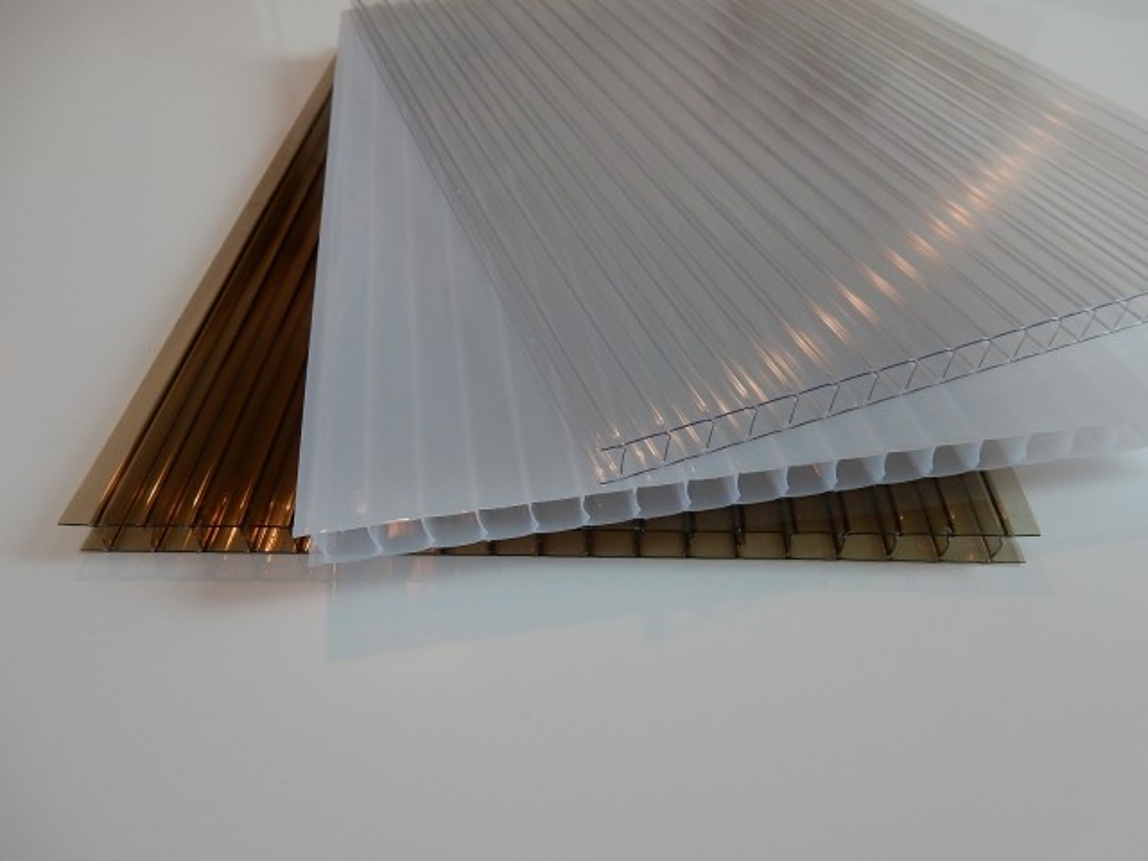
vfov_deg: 54.9
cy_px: 430
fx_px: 829
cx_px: 574
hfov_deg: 69.4
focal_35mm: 25
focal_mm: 4.5
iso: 140
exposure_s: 1/30
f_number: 3.7
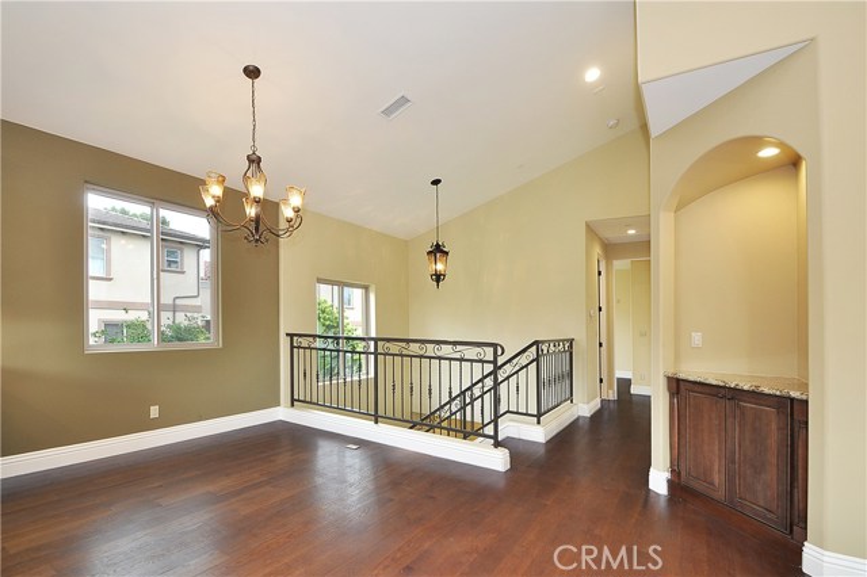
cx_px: 434
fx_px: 361
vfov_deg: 77.3
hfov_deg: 100.4
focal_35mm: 15
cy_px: 288
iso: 200
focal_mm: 10
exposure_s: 1/10
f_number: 8
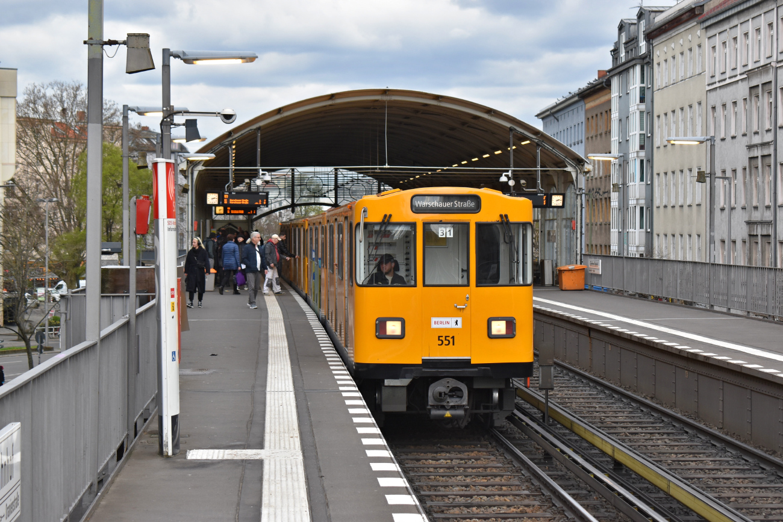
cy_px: 261
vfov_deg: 16.6
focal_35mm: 82
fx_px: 1794
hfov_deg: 24.6
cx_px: 392
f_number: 7.1
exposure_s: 1/200
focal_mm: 55
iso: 400
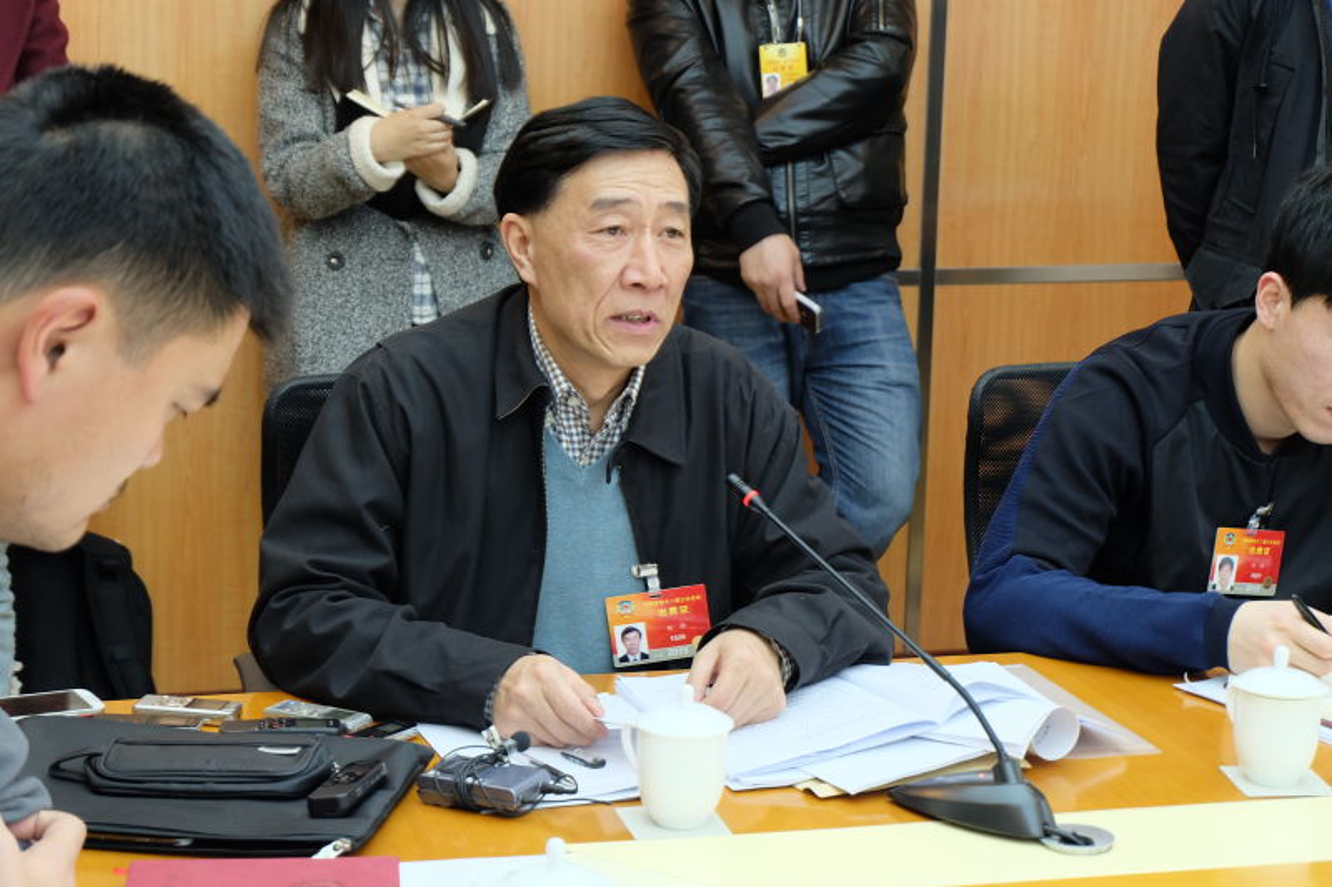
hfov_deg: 27.0
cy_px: 444
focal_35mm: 75
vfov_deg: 18.2
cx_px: 666
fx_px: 2774
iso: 800
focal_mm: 50
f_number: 5.6
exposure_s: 1/30
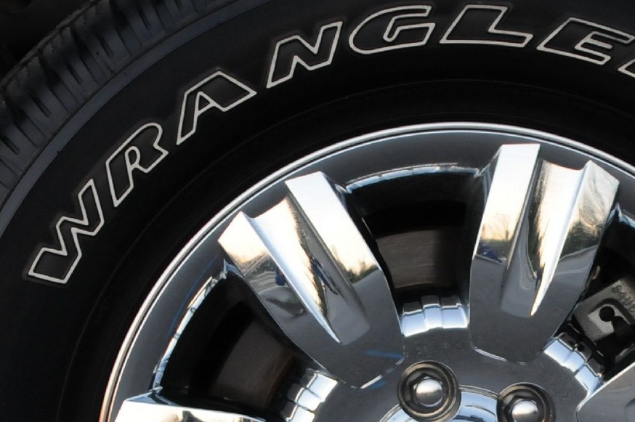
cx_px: 445
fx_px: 5445
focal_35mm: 309
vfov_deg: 4.4
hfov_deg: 6.7
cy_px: 462
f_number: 5
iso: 800
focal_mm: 72
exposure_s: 1/100
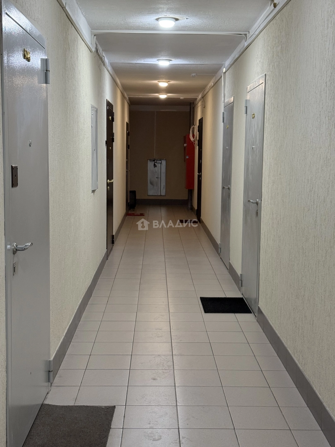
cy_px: 224
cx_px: 168
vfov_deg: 39.7
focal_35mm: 48
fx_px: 619
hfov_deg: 30.3
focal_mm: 6.76
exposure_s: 1/50
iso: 160
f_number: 1.78
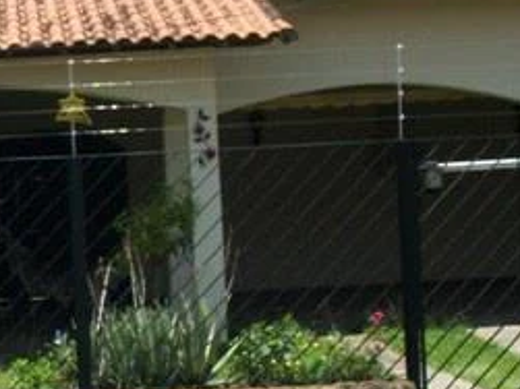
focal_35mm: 102
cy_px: 304
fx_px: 1532
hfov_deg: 18.5
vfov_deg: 14.4
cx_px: -66
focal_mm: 5.7
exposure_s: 1/160
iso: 80
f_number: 8.8
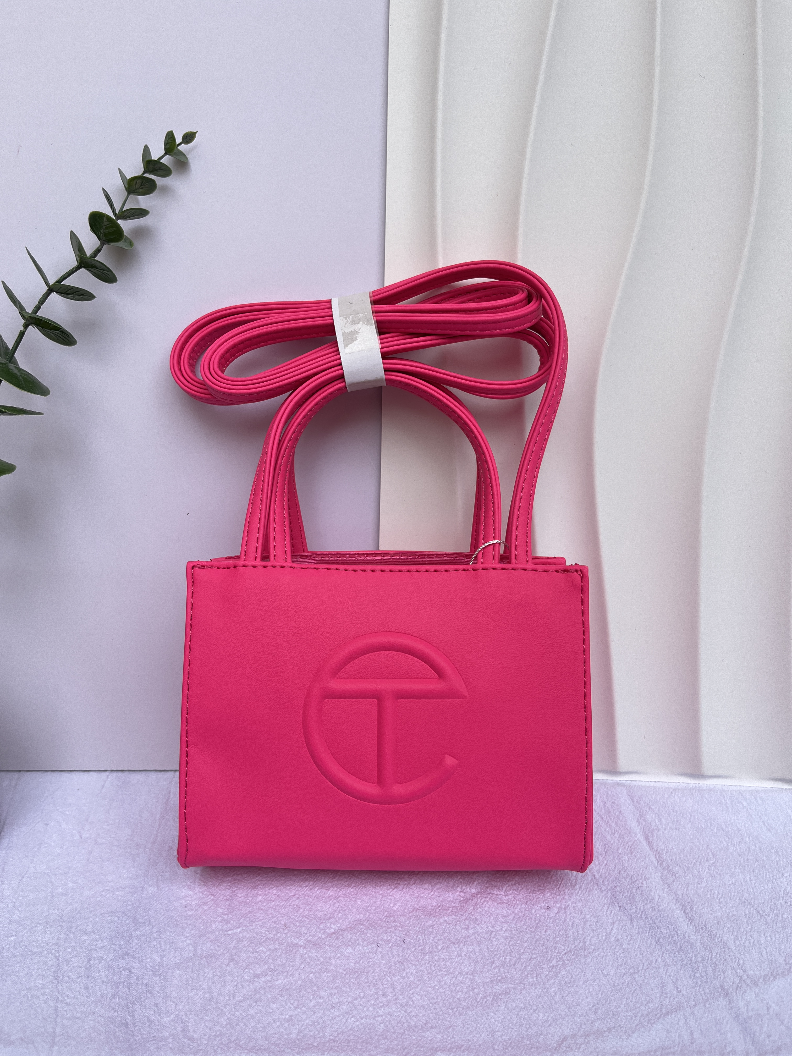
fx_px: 793
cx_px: 396
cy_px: 528
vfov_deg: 67.3
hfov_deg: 53.1
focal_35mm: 26
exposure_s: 1/631
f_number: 1.6
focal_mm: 5.1
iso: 50
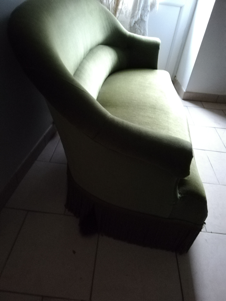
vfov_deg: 65.3
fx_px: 235
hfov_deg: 51.4
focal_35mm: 27
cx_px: 113
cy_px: 150
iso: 3200
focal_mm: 3.81
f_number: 2.2
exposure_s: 1/12.5
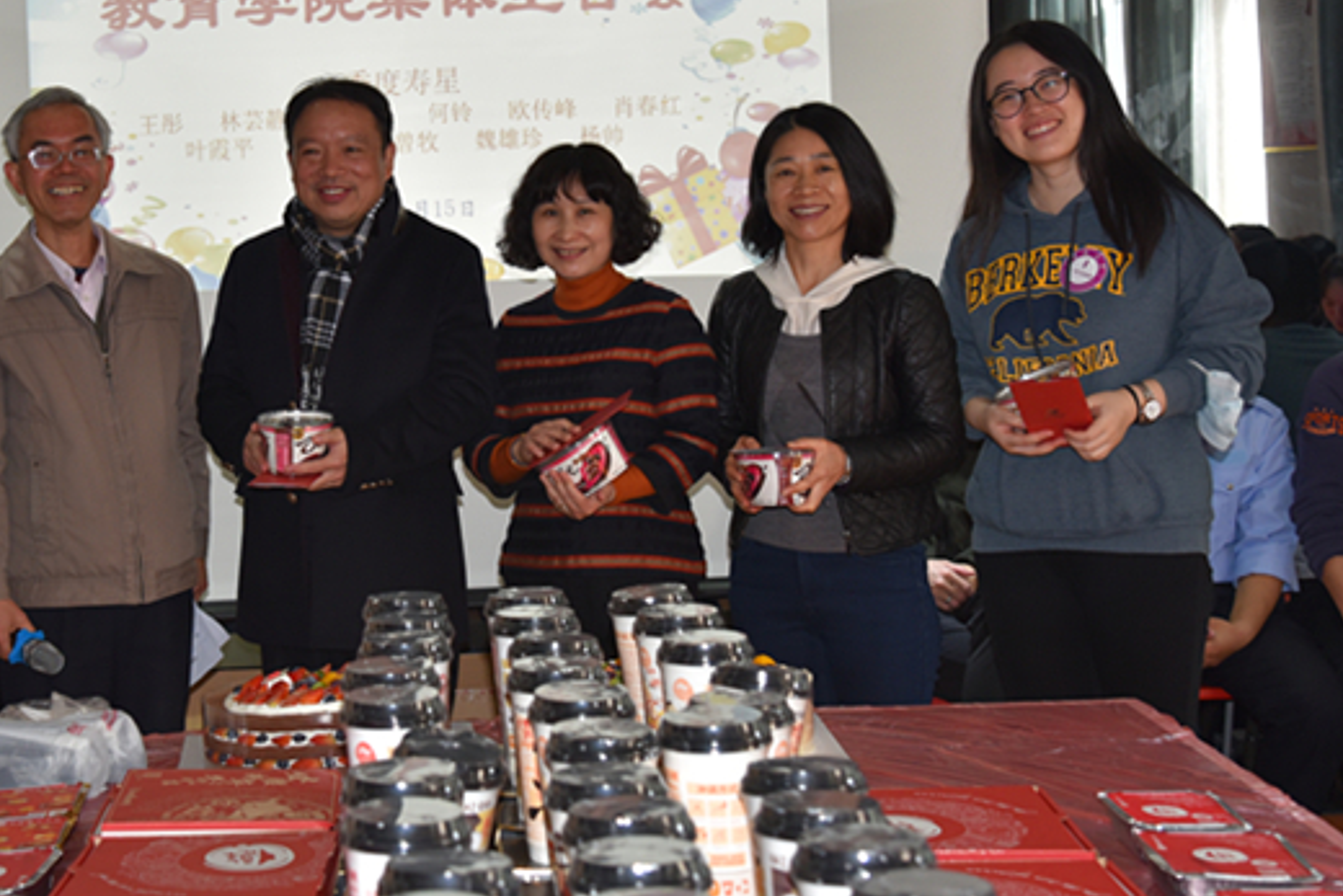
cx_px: 346
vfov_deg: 20.5
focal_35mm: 66
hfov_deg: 30.0
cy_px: 292
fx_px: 2463
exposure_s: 1/125
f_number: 5.6
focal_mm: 44
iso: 800
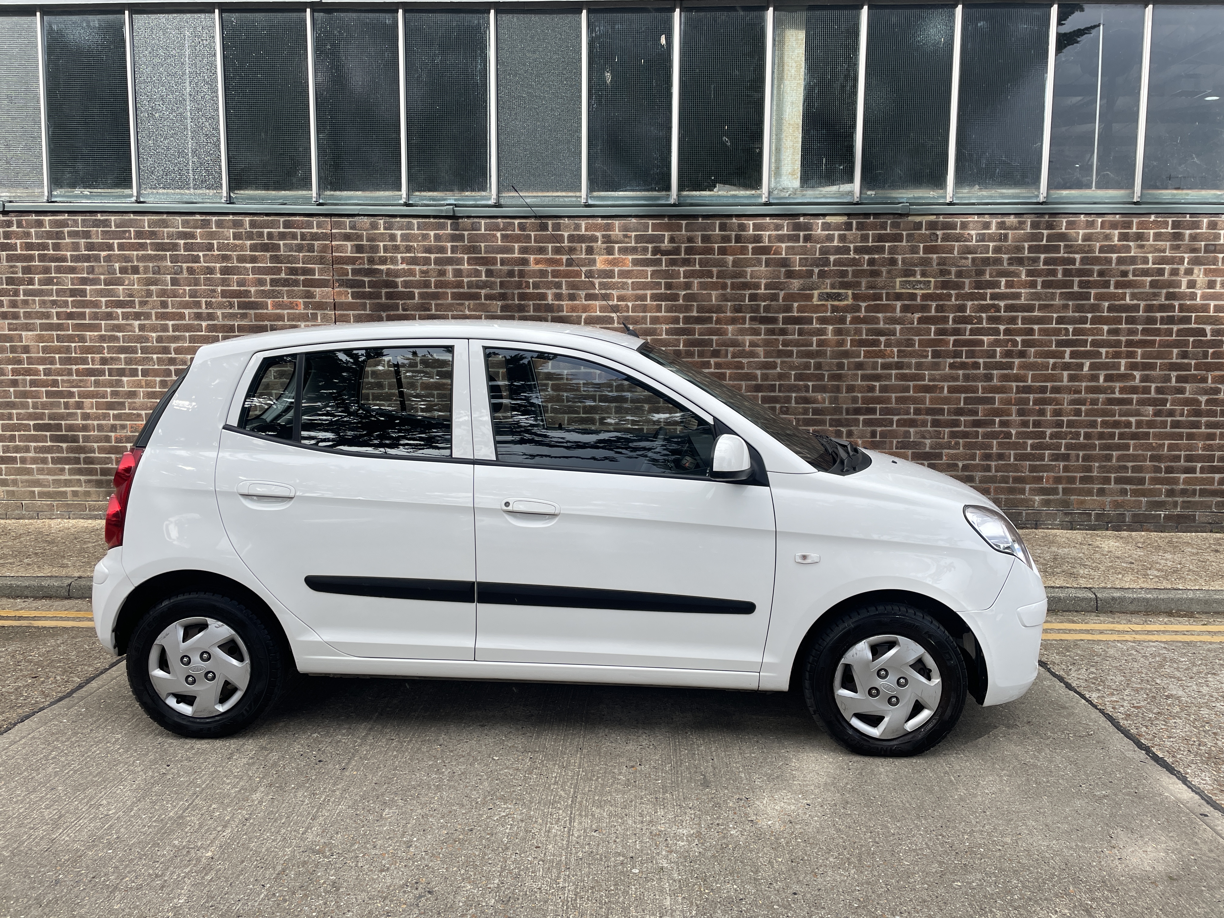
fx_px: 919
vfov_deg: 53.1
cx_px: 612
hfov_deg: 67.3
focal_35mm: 26
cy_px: 459
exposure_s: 1/1221
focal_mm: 4.2
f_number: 1.6
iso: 32
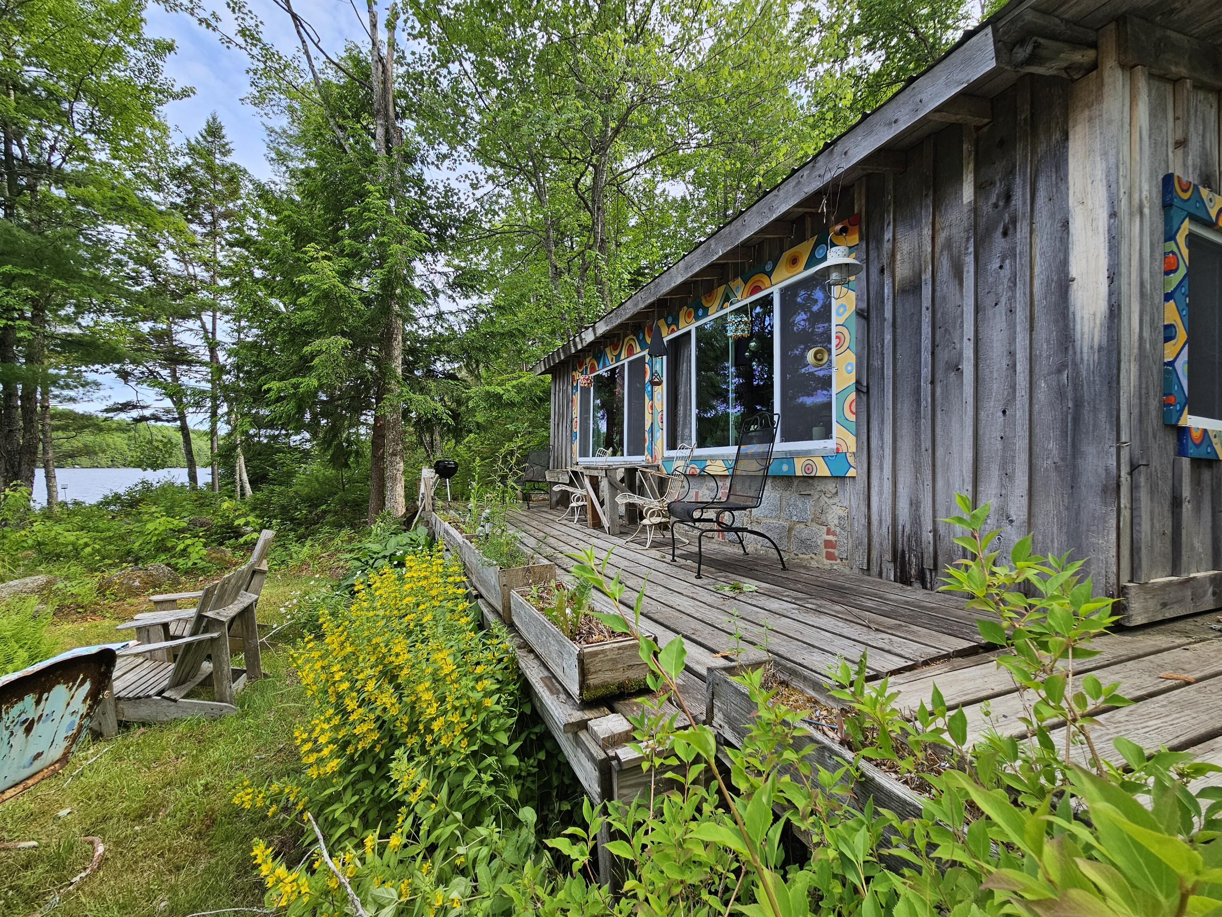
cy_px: 458
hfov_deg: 106.2
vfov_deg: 89.9
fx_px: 459
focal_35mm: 13
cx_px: 611
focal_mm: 2.2
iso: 50
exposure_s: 1/452
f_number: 2.2
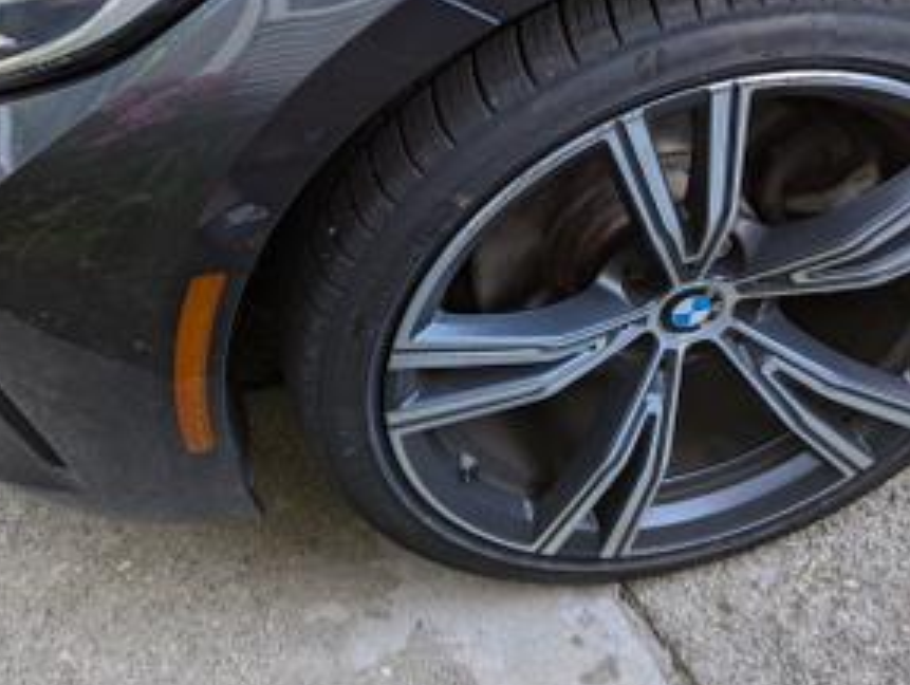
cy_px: 117
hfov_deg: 44.7
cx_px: 441
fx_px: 1106
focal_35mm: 42
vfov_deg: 33.2
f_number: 1.85
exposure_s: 1/90.3
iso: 40
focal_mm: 6.81
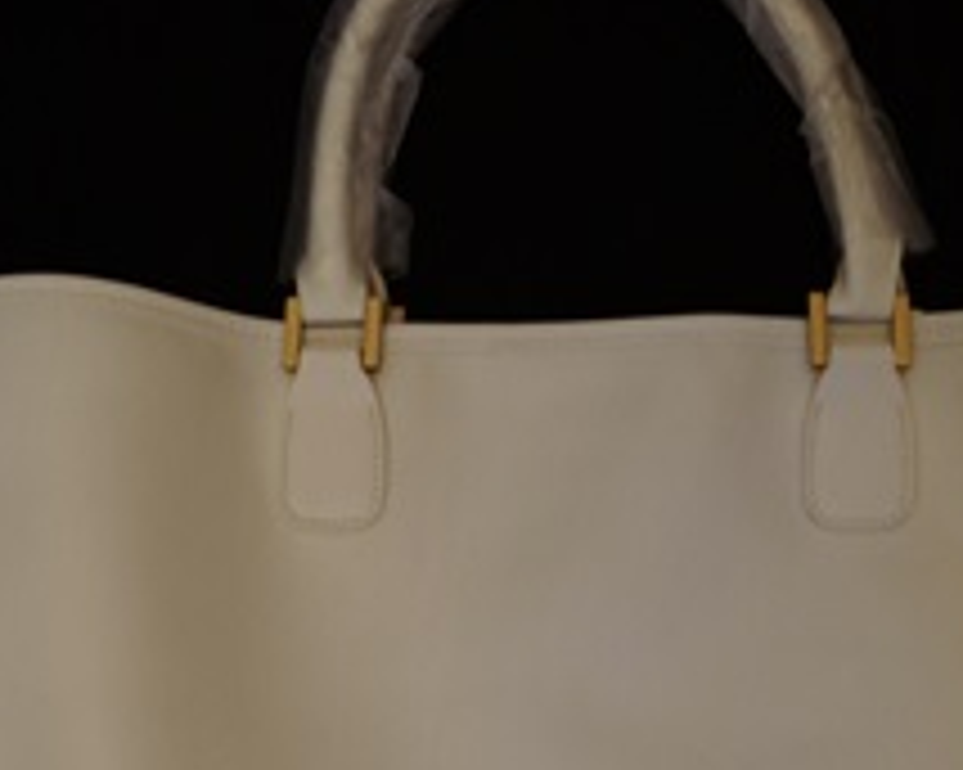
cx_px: 364
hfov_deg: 20.8
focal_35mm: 92
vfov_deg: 16.4
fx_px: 2621
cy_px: 745
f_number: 4
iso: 320
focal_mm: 20
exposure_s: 1/60
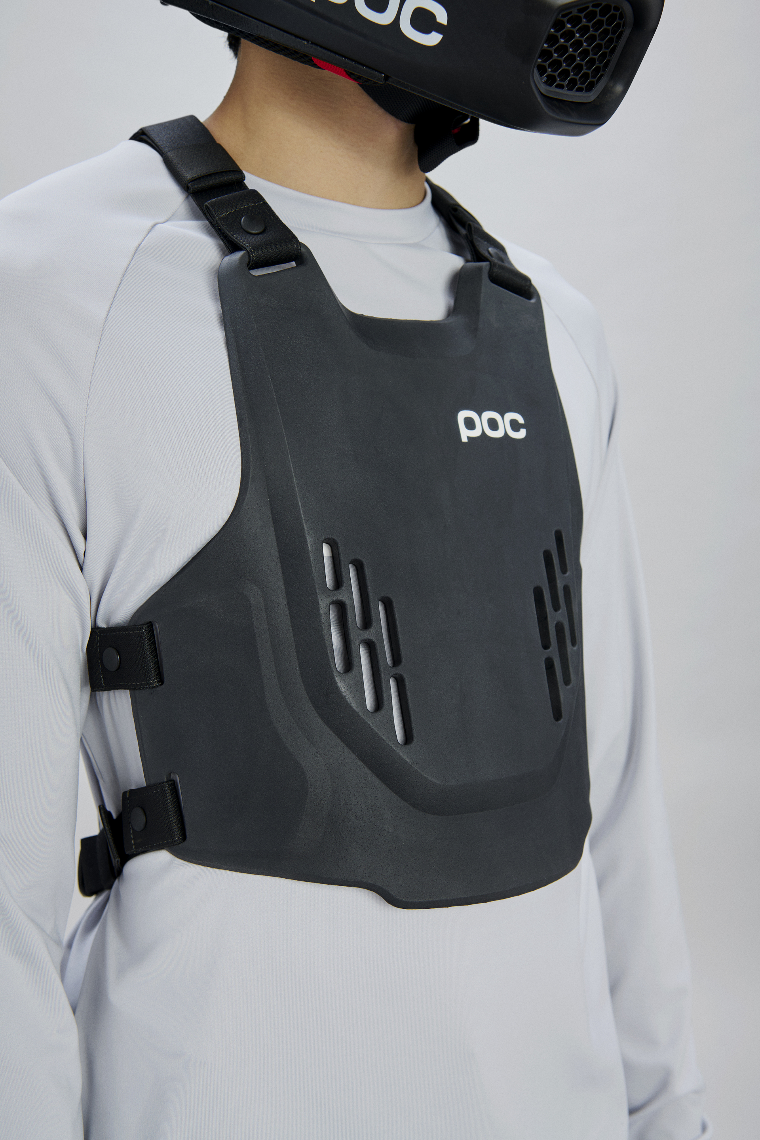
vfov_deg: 44.5
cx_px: 380
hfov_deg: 30.5
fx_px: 1393
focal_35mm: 44
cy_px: 570
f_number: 6.3
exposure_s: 1/200
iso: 100
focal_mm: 44
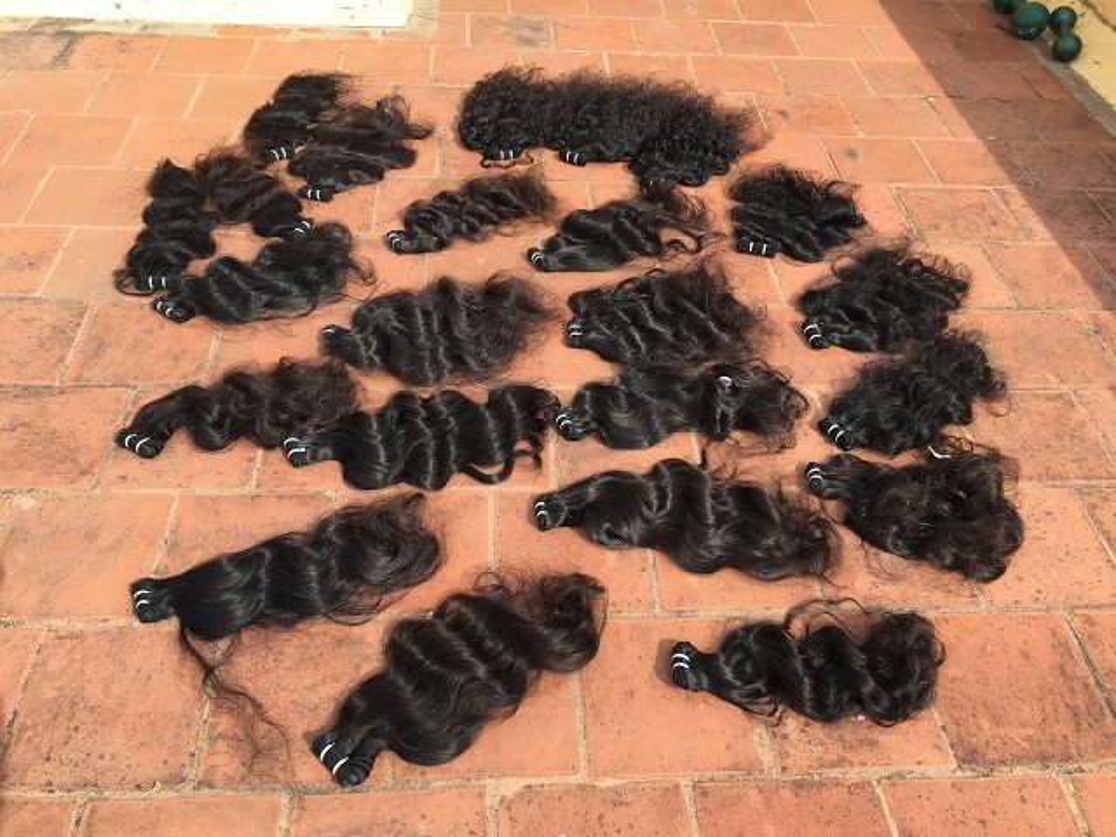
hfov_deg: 61.7
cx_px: 558
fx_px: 935
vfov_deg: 48.2
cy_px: 418
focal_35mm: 29
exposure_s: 1/519
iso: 25
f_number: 2.2
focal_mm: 4.15
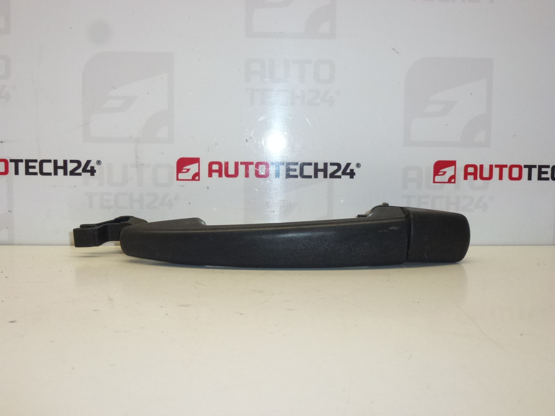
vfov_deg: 39.7
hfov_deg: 51.4
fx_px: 577
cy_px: 208
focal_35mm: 36
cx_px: 278
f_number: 3.7
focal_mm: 6.4
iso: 400
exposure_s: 1/250
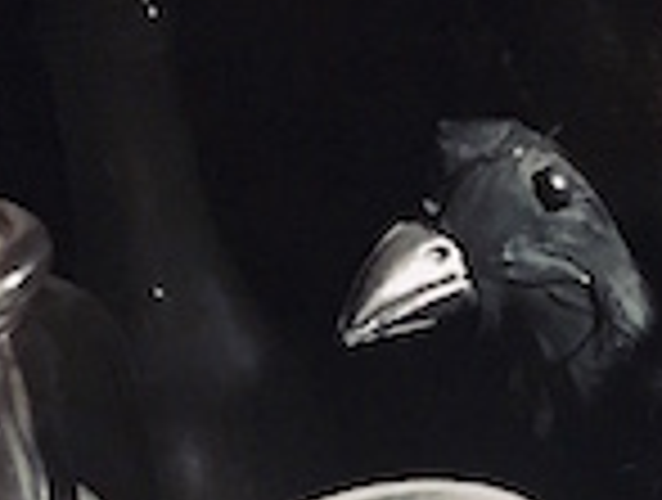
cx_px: 671
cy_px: 545
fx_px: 2262
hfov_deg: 16.3
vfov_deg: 12.4
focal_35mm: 118
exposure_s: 1/15
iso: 1000
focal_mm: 4.15
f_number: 2.2
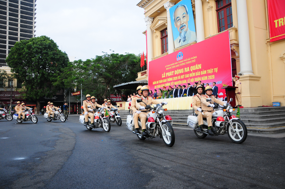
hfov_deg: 67.4
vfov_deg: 47.8
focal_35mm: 27
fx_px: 213
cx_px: 142
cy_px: 94
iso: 800
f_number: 4
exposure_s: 1/500
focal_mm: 18
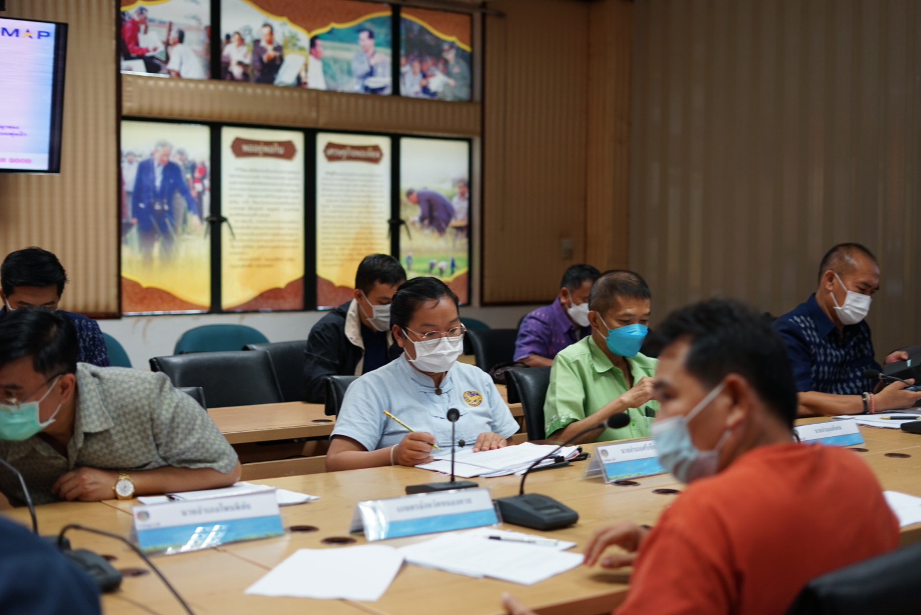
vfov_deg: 27.0
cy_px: 308
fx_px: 1280
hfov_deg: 39.6
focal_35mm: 50
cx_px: 460
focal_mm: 50
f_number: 2.2
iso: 400
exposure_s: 1/100
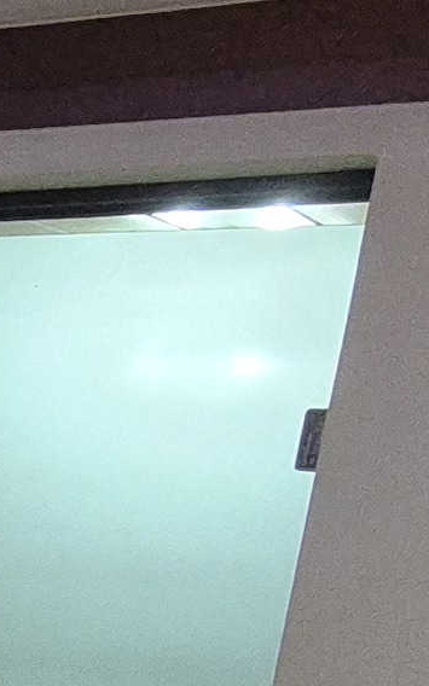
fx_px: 1815
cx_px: -886
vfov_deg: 19.8
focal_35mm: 97
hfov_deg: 9.9
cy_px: 884
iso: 640
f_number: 2.2
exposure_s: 1/60
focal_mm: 2.2
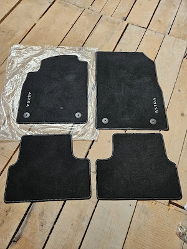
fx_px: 166
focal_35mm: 23
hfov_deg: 58.9
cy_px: 124
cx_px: 94
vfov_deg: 73.9
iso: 400
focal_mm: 5.4
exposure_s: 1/143
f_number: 1.8
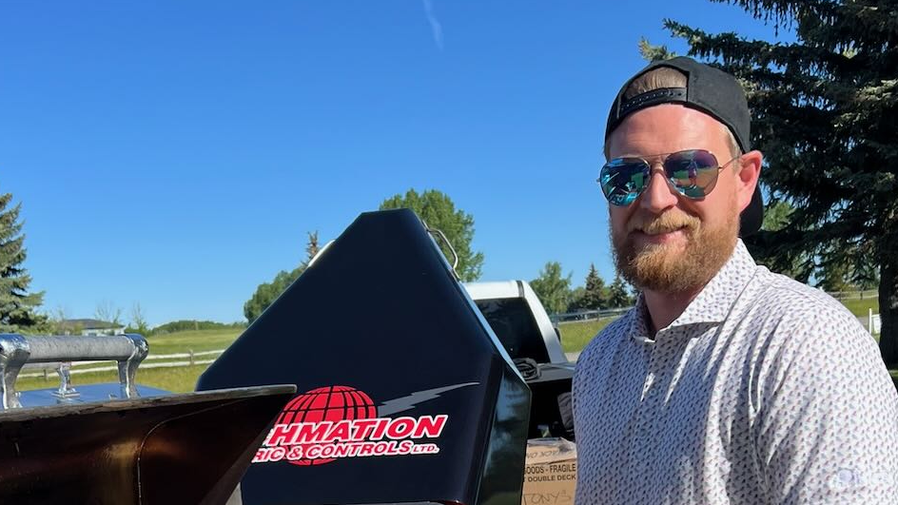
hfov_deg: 42.9
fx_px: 1143
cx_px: 422
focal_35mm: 48
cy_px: 558
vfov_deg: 23.4
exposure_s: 1/2841
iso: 50
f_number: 1.5
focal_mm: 5.7
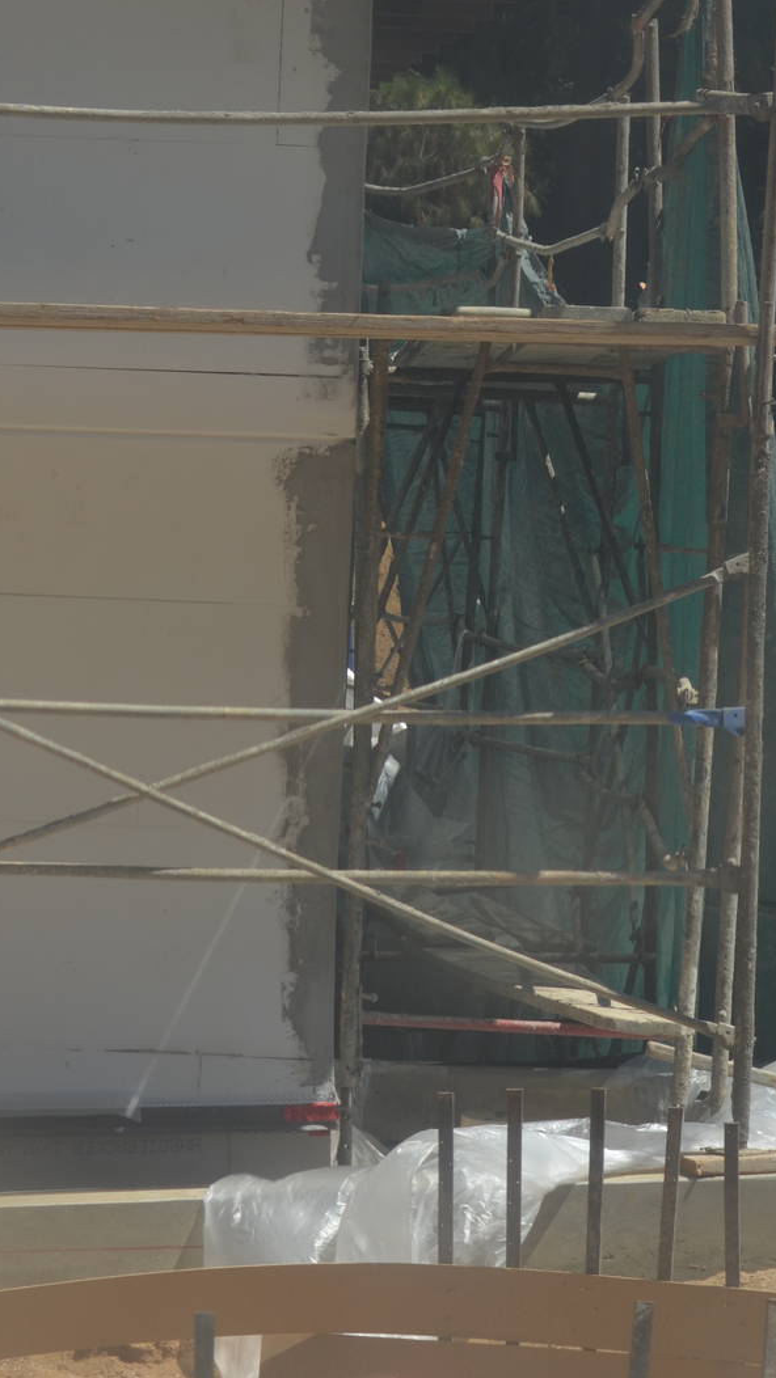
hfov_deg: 7.3
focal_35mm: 167
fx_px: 6107
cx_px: 621
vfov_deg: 12.9
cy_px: 692
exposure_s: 1/800
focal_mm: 70
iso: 200
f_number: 7.1
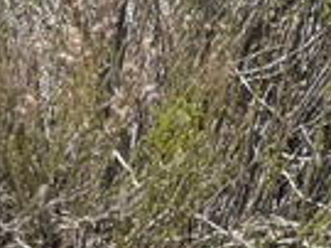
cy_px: -661
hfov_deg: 10.4
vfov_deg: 6.8
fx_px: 1739
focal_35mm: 182
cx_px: 542
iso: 80
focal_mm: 6.76
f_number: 1.78
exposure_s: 1/5319
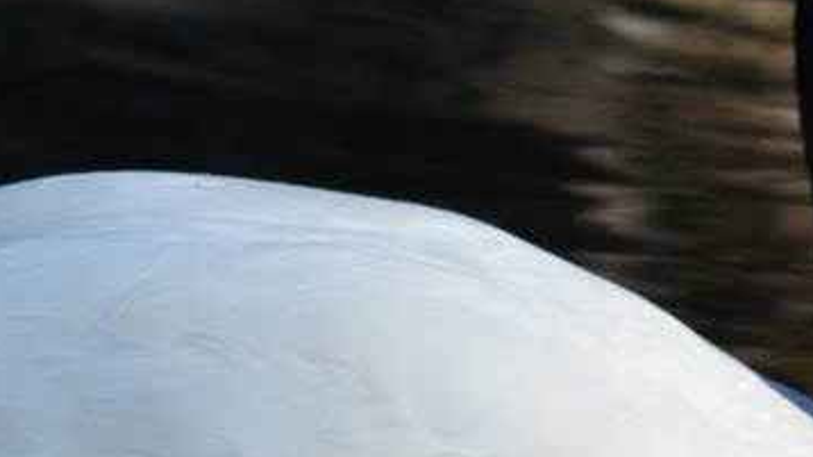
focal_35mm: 947
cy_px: 50
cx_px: 752
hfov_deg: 2.3
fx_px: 20413
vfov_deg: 1.3
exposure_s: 1/1600
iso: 400
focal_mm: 135
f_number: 5
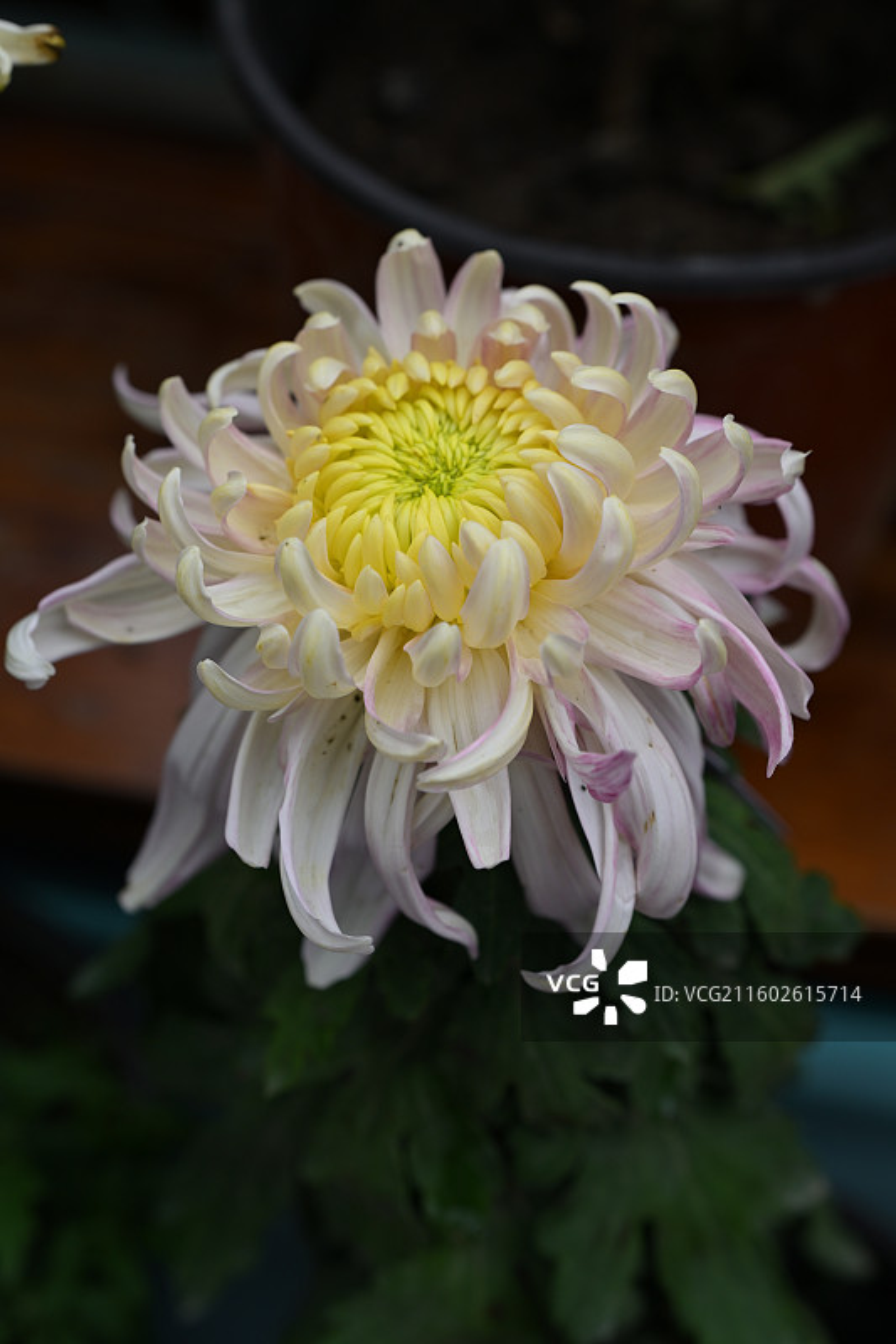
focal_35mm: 70
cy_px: 672
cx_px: 448
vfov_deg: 28.8
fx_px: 2614
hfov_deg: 19.4
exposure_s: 1/400
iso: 200
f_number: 5
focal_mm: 70
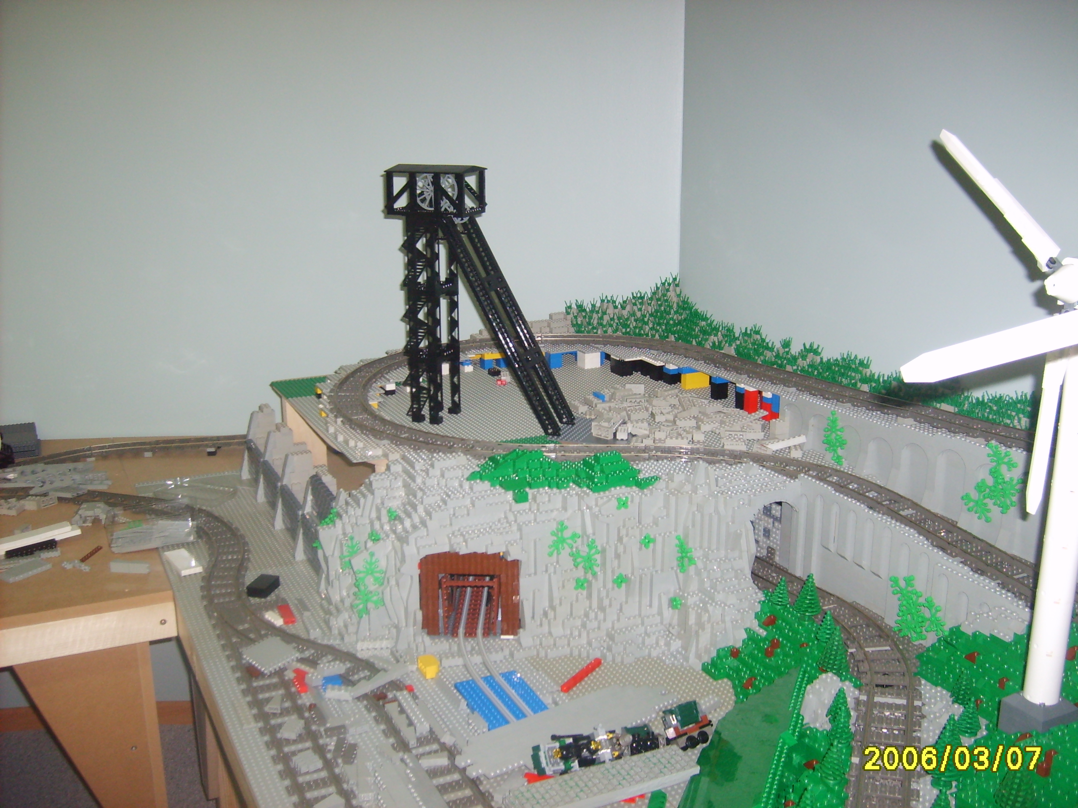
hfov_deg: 52.6
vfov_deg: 40.7
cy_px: 404
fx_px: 1090
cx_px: 539
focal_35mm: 35
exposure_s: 1/45
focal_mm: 5.8
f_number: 2.8
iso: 100
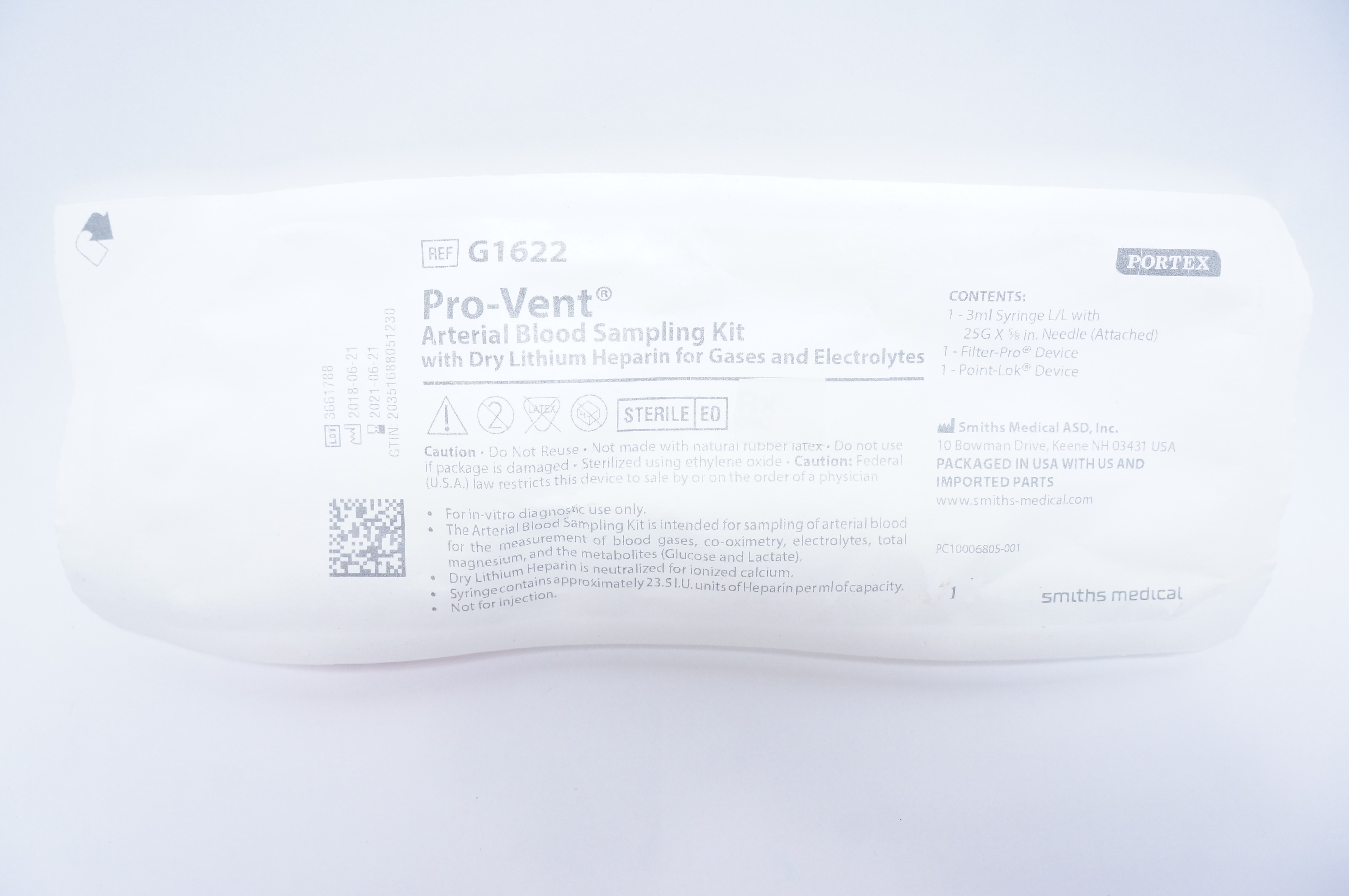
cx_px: 674
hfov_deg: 67.4
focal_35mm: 27
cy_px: 448
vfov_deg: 47.8
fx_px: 1011
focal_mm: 18
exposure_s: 1/60
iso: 1600
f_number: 6.3
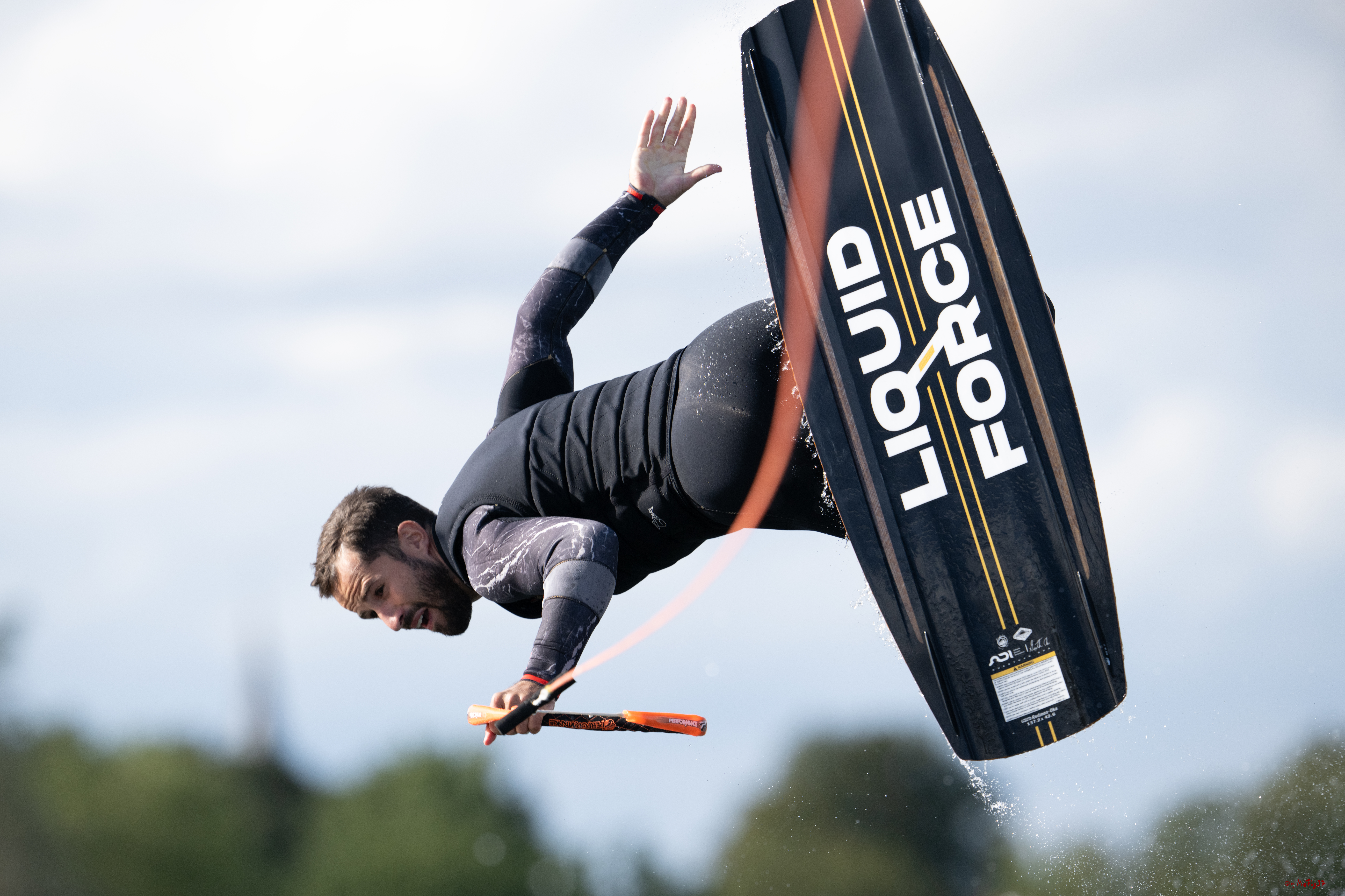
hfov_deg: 5.2
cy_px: 448
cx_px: 672
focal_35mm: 400
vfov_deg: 3.4
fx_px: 14943
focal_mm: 400
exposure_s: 1/2500
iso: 400
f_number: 4.5
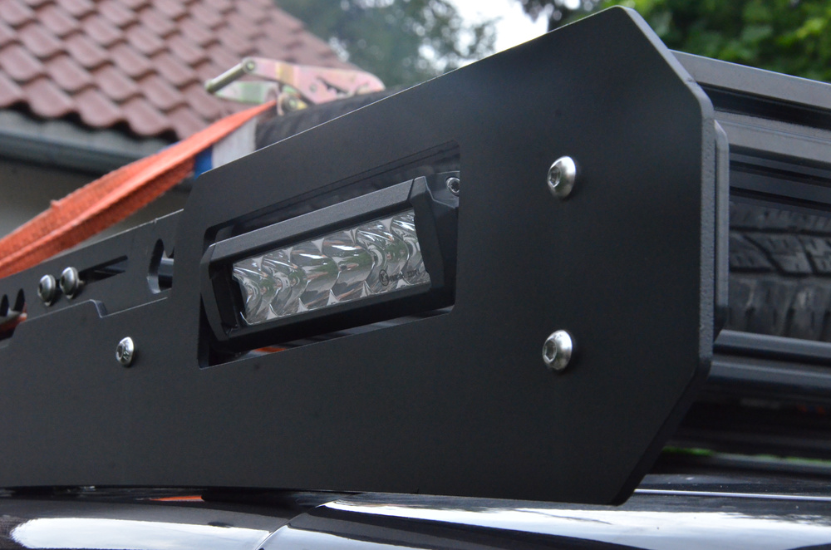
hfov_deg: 22.0
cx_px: 416
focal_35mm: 93
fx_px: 2142
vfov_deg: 14.6
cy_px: 275
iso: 3200
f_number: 14
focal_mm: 62
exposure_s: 1/125
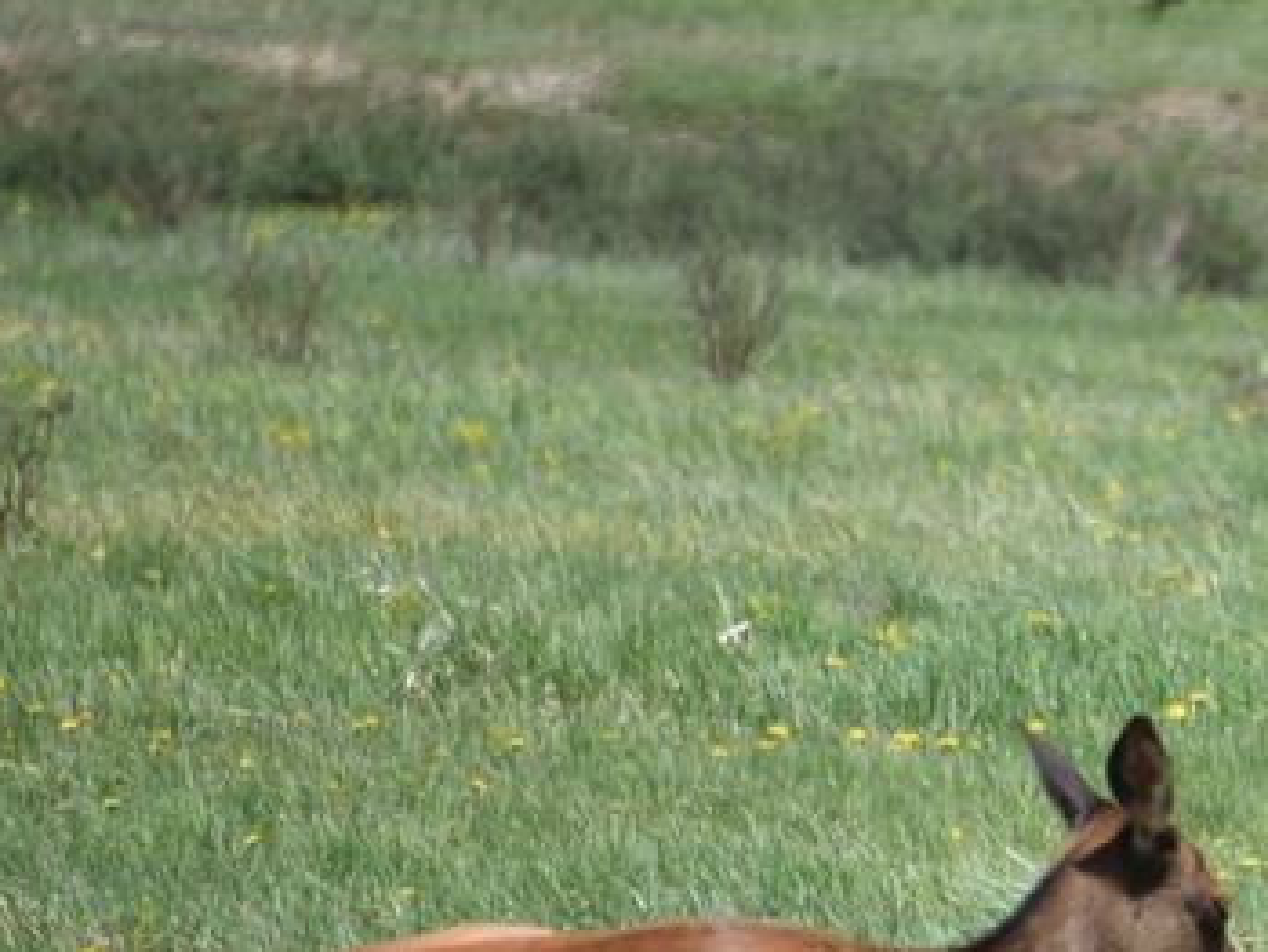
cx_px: 2227
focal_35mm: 1058
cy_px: 767
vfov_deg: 1.4
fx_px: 38768
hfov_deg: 1.9
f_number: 5.6
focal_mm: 300
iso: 200
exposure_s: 1/640
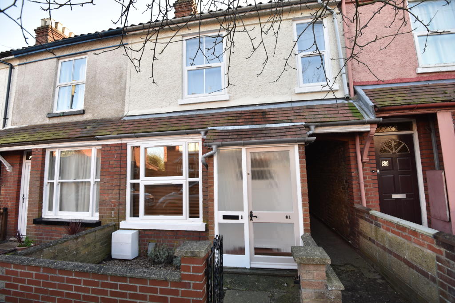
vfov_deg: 73.8
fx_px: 202
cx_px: 228
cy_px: 152
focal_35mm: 16
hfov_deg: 96.7
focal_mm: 16
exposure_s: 1/100
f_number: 5
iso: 200
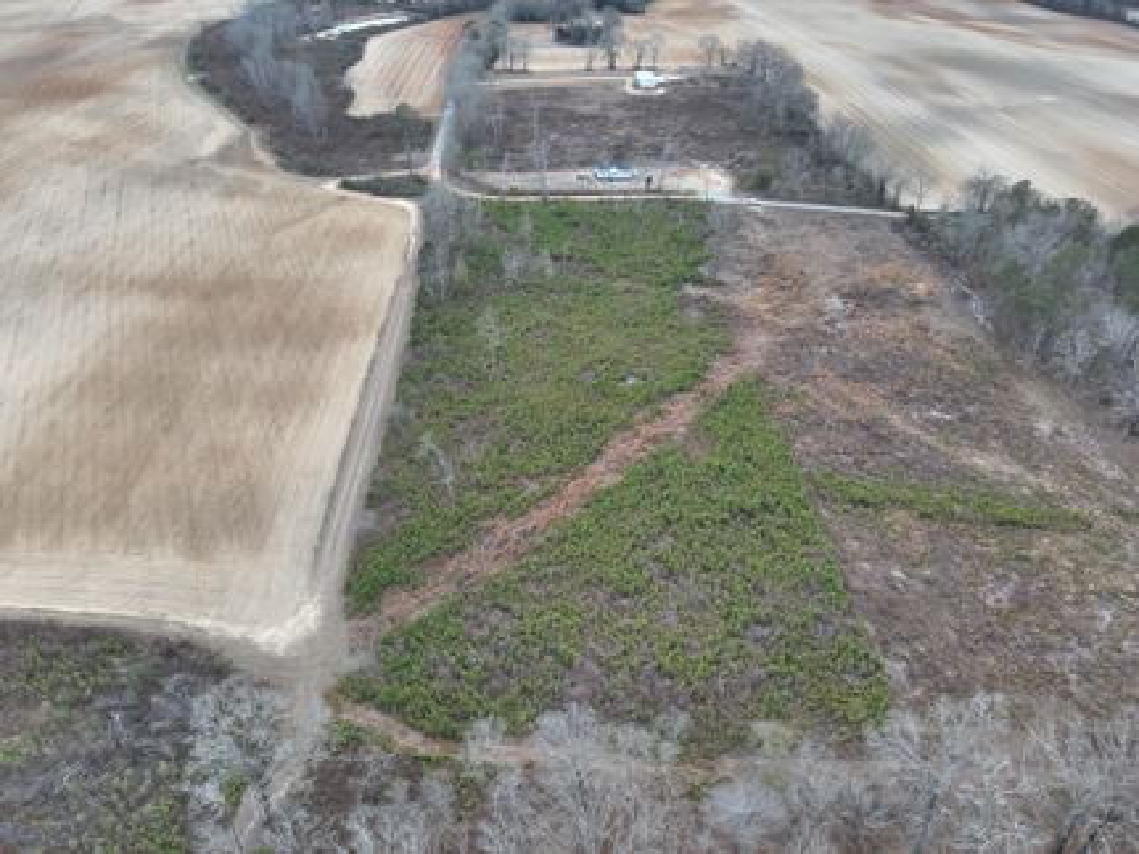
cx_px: 570
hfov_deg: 71.6
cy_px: 427
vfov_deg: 56.8
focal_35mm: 24
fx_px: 789
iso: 180
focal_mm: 4.4
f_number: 2.8
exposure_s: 1/100
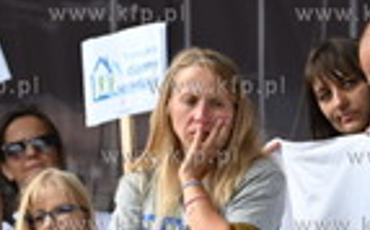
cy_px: 332
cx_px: 308
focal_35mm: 413
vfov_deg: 3.2
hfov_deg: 5.1
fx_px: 4160
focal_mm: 145
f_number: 5.6
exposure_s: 1/320
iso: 250
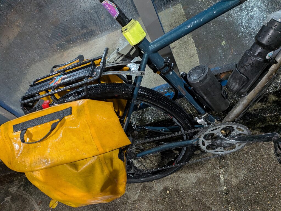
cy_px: 106
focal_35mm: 24
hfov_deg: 71.6
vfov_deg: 56.8
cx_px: 140
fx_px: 195
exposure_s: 1/100
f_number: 1.7
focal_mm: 4.53
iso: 767
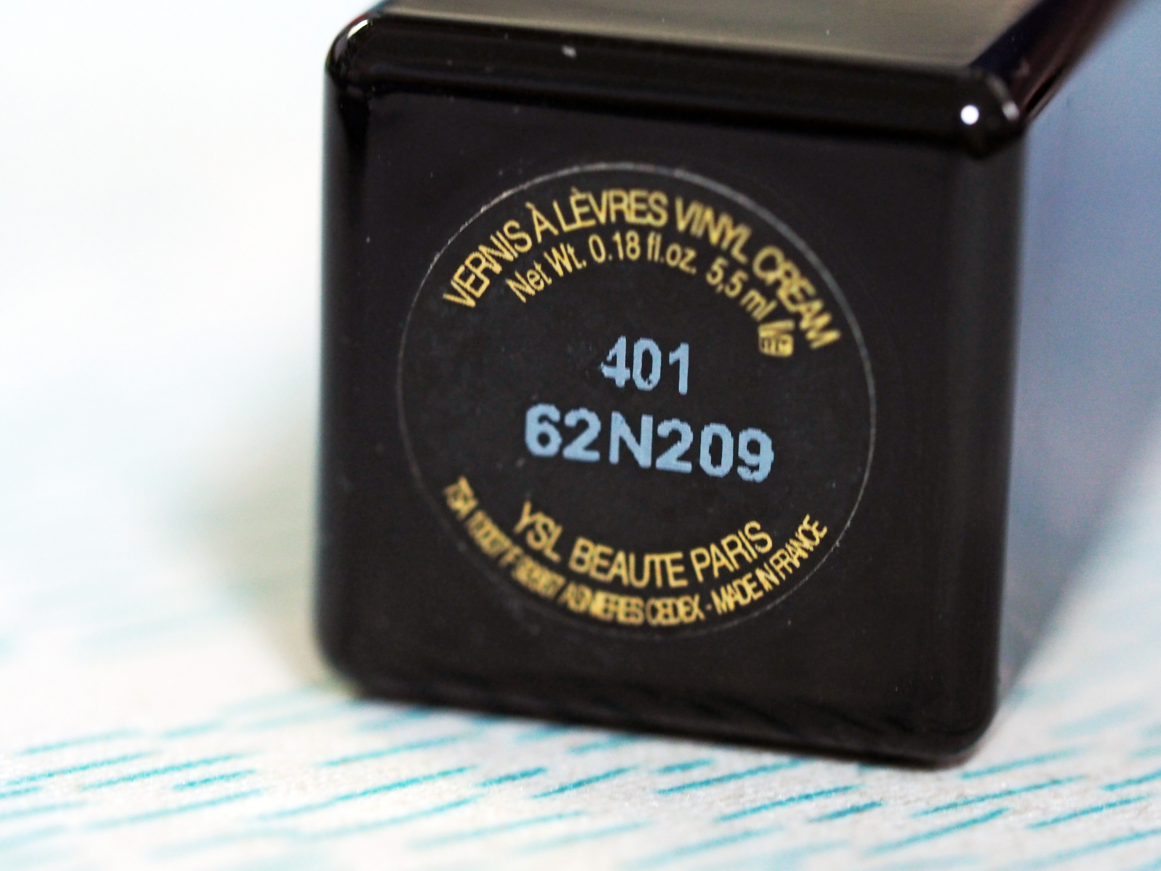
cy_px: 436
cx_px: 580
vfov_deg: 12.3
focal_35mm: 120
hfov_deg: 16.4
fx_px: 4025
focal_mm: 60
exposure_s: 1/25
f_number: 2.8
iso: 1600
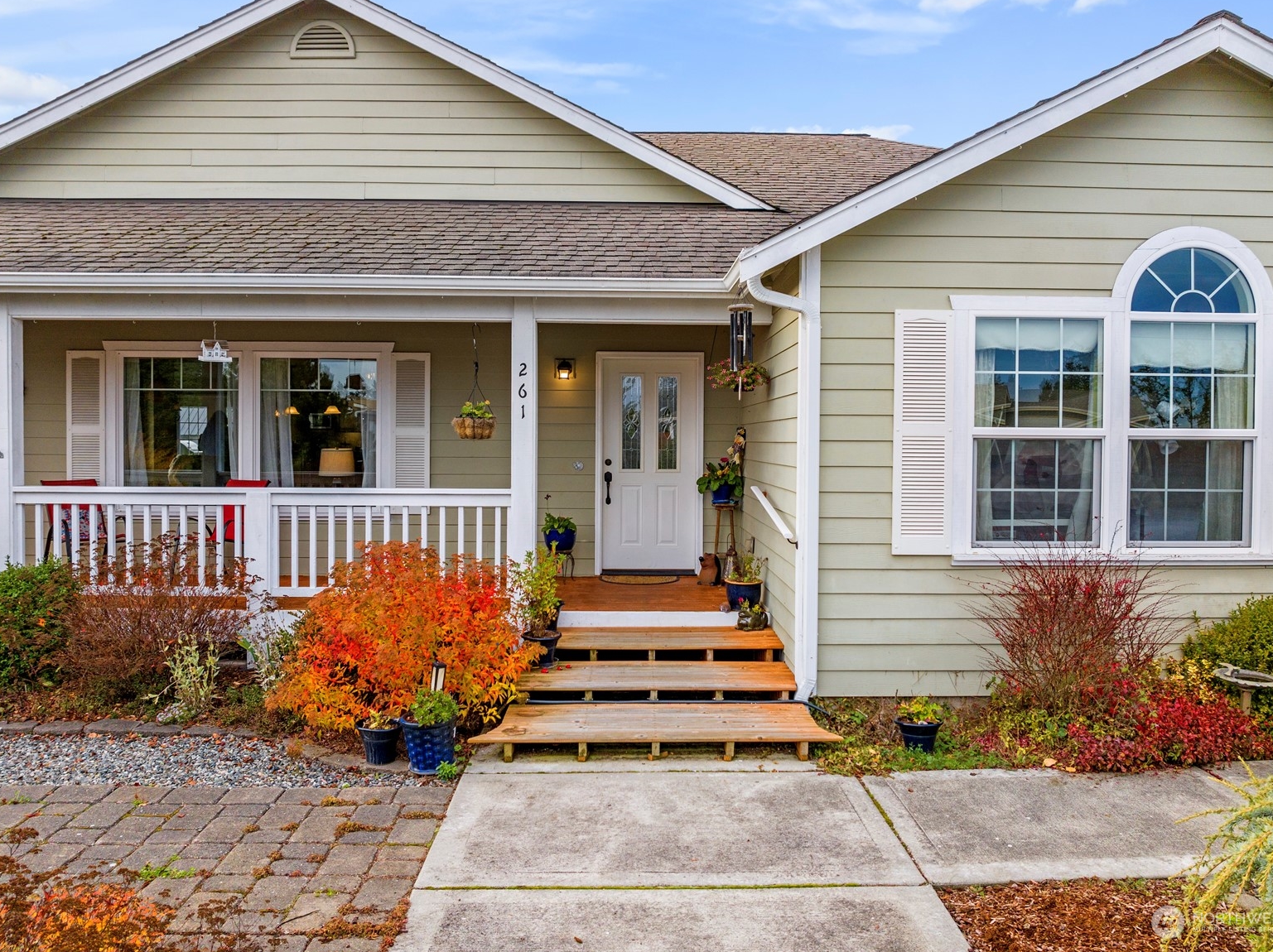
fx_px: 919
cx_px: 651
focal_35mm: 25
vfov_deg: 54.8
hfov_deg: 69.4
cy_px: 465
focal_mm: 12.29
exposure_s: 1/640
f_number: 2.8
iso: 400
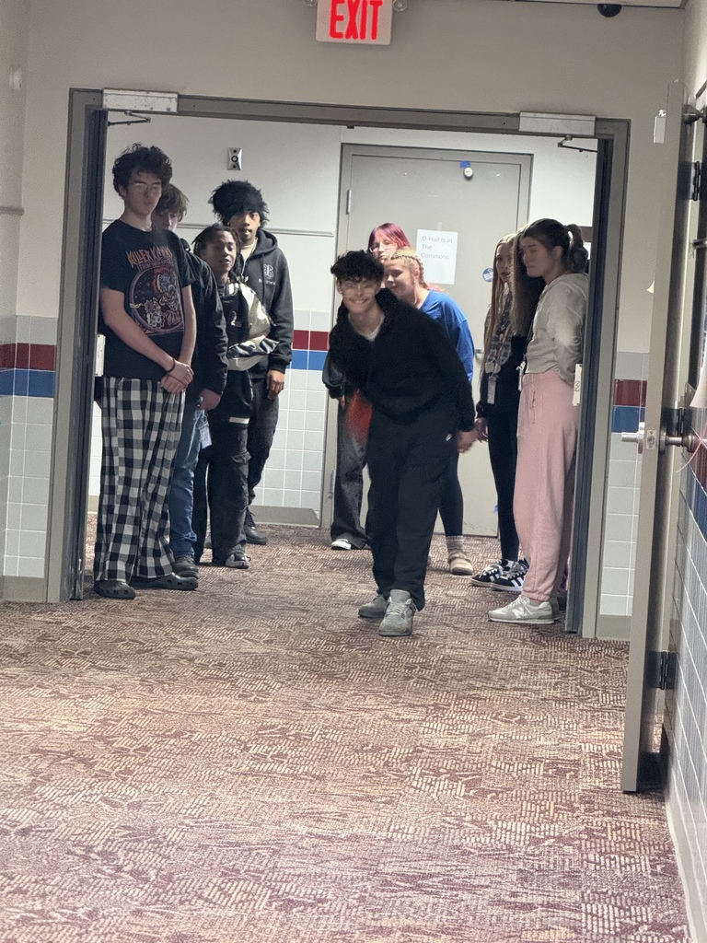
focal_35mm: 120
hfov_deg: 12.3
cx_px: 354
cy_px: 472
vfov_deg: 16.4
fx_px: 3268
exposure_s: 1/40
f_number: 2.8
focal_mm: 15.66
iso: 640
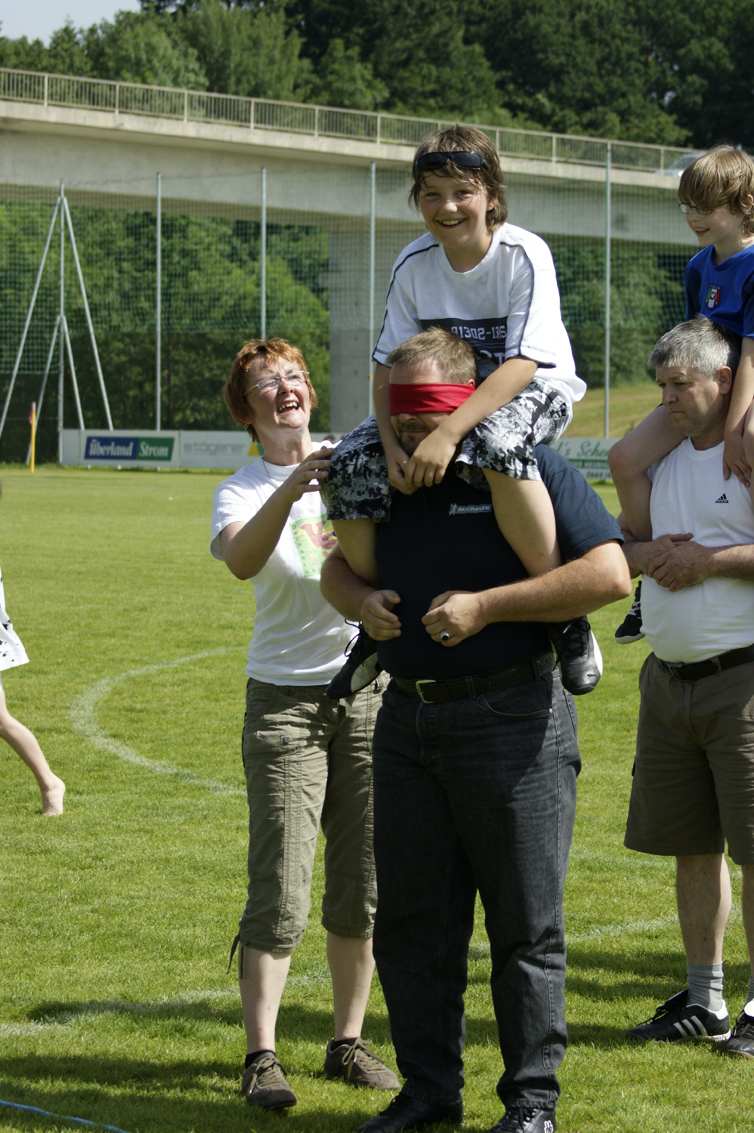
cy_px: 566
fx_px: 3539
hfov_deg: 12.2
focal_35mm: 112
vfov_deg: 18.2
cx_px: 377
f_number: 7.1
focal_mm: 75
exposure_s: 1/320
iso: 100
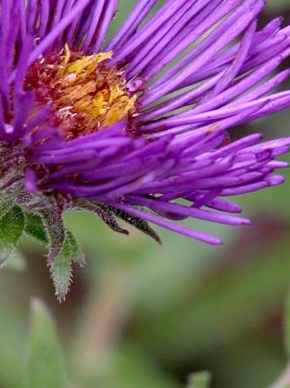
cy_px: 268
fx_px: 7637
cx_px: 81
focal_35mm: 683
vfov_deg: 2.9
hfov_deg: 2.2
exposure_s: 1/79.7
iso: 100
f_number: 7.3
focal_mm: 56.7
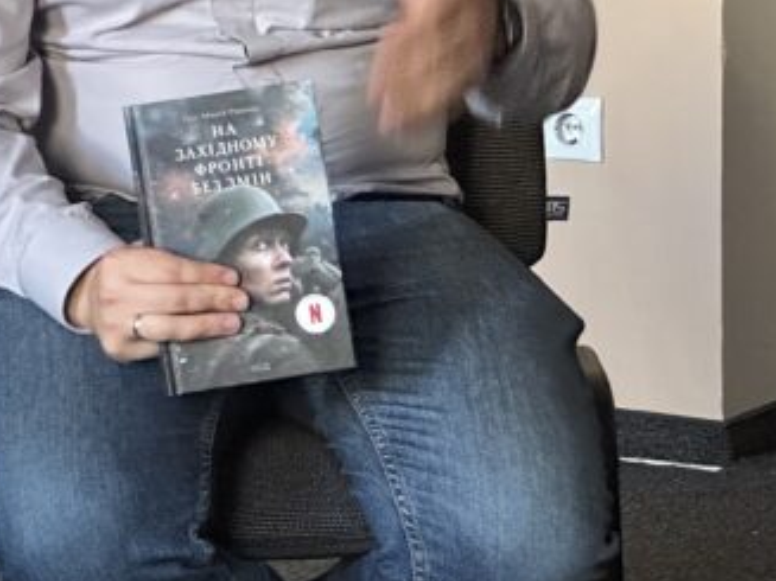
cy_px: -2
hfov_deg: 10.9
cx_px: 233
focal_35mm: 181
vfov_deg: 8.2
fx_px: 4056
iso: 640
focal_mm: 9
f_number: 2.8
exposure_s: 1/60
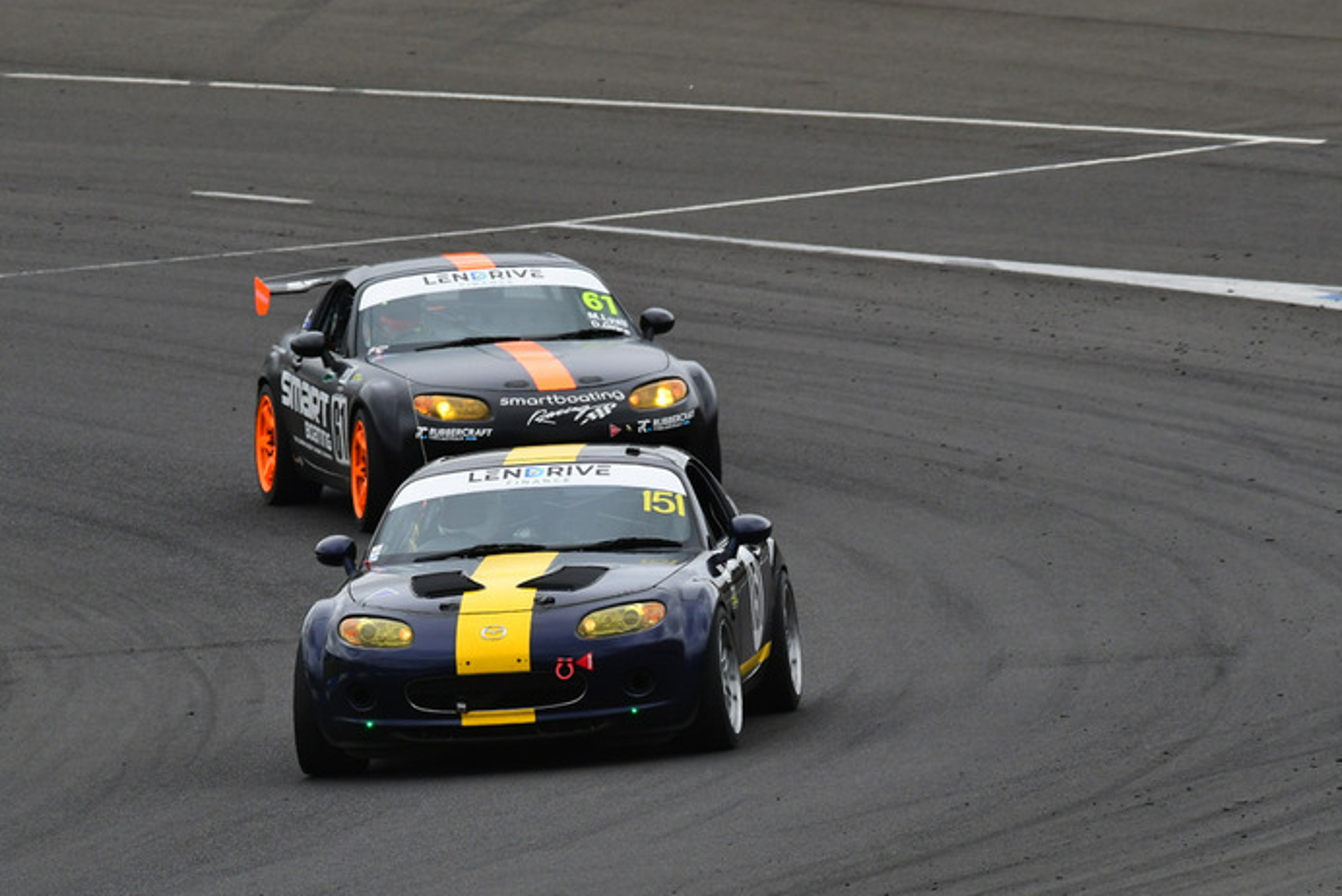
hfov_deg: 3.3
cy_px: 498
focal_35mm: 624
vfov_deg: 2.2
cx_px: 590
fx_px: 23270
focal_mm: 360
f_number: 11
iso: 800
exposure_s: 1/640
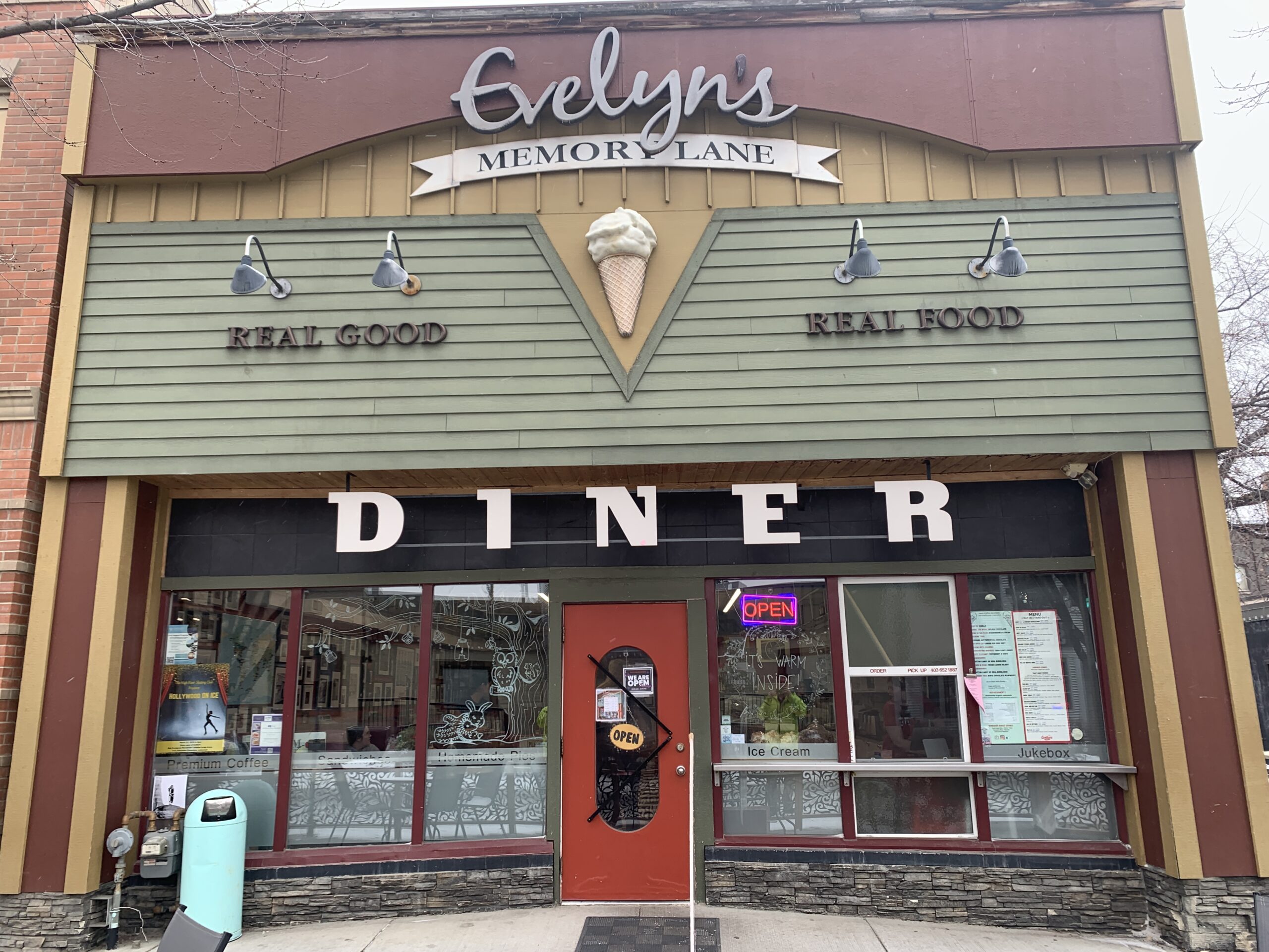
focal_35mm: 26
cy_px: 476
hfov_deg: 67.3
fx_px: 953
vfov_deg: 53.1
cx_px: 634
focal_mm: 4.25
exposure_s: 1/137
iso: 25
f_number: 1.8
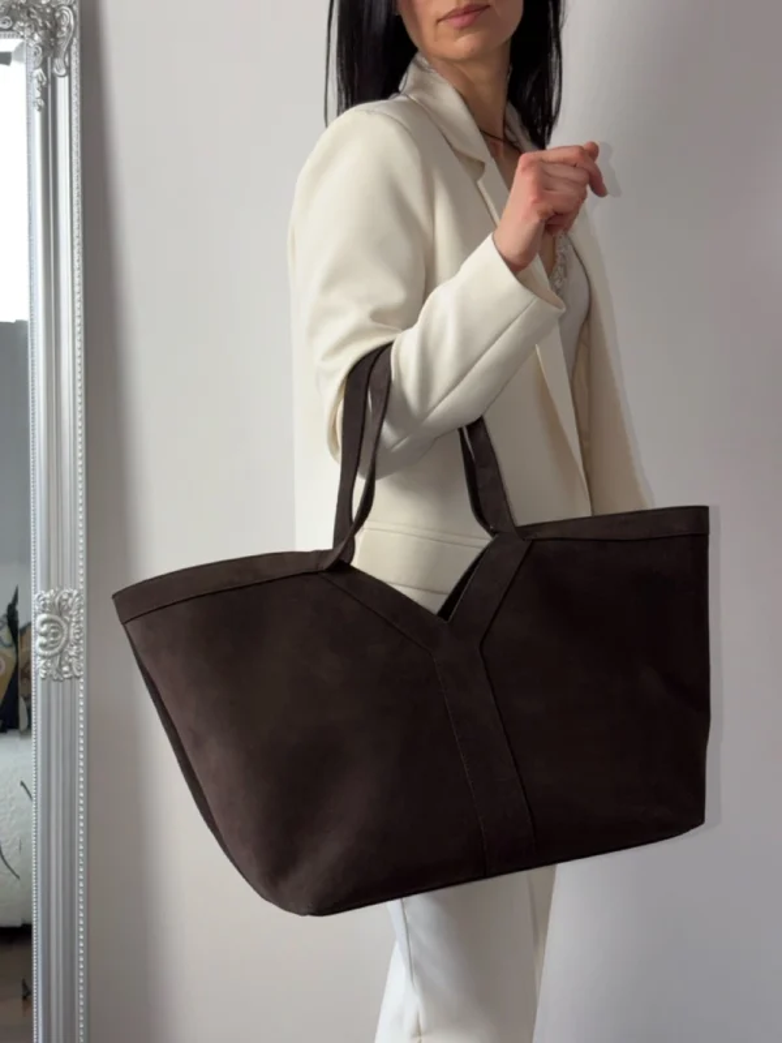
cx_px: 391
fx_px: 1566
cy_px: 522
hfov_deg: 28.0
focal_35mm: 52
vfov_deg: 36.8
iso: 32
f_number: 1.6
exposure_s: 1/33
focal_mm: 5.96
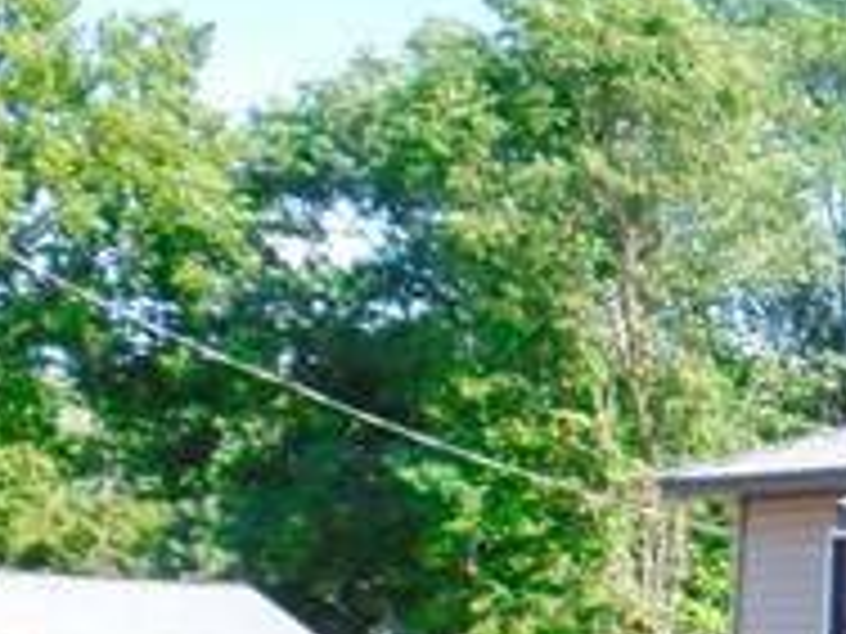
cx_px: 2061
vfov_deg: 11.7
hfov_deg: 12.3
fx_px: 3055
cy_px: 665
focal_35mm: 125
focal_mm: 4.1
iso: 80
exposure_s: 1/250
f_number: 3.5
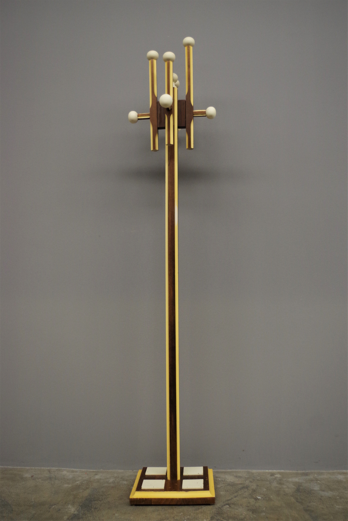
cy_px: 260
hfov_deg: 42.3
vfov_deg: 60.3
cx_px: 174
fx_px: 449
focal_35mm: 31
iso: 800
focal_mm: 21.25
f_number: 4
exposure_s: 1/60
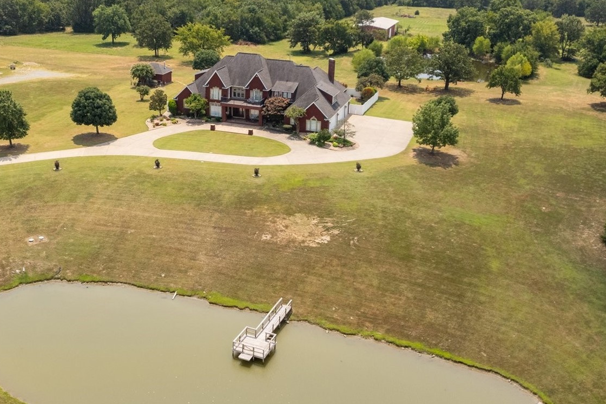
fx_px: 673
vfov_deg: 33.4
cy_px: 178
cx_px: 215
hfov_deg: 47.8
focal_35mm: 40
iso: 140
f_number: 2.8
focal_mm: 8.38
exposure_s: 1/2000
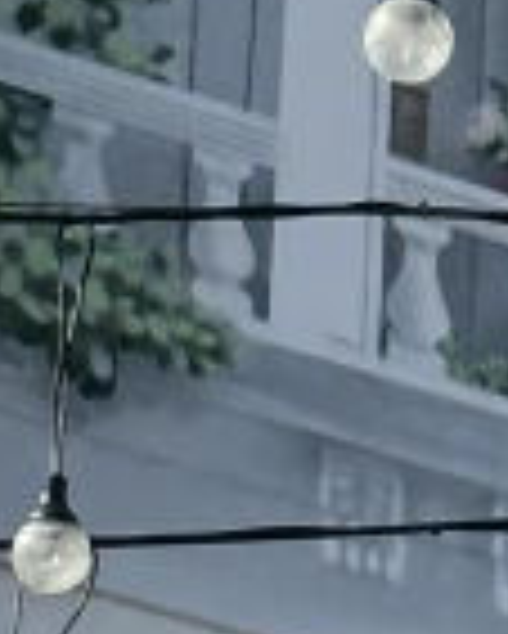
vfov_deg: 4.8
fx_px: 7472
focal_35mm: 398
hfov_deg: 3.8
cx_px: 1434
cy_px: 688
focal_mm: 6.86
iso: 64
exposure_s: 1/5263
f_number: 1.78
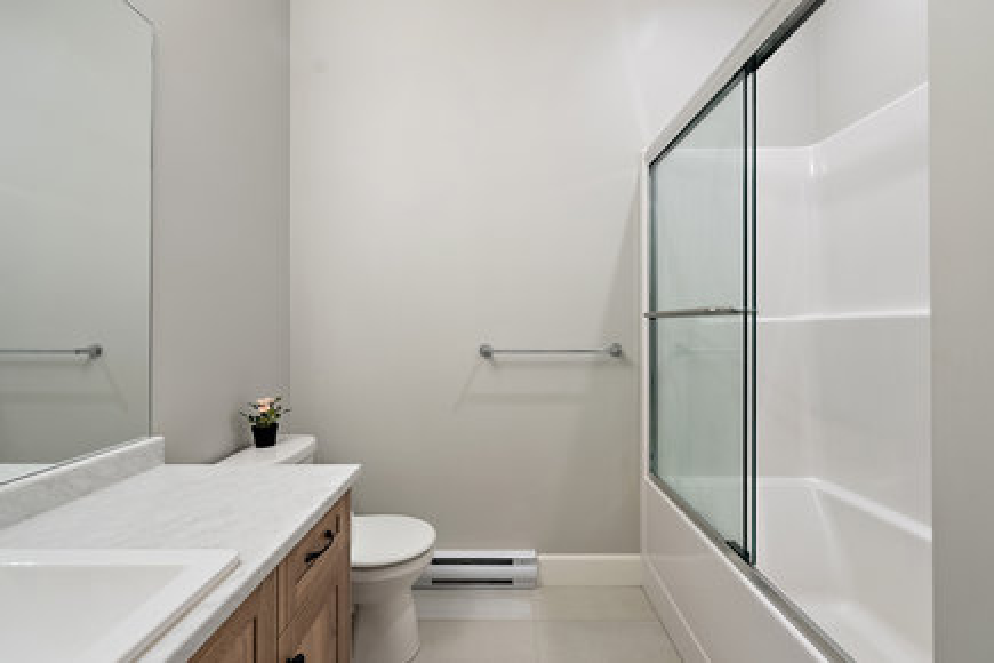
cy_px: 332
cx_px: 497
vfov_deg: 73.7
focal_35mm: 16
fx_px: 442
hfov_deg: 96.7
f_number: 6.3
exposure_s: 1/2.5
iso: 320
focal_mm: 16
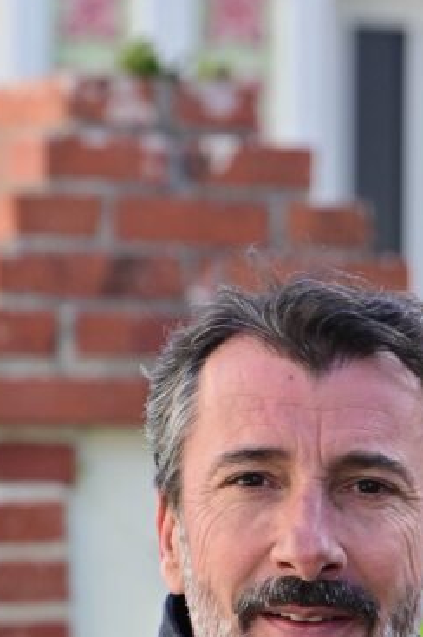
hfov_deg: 2.7
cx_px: 233
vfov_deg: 4.1
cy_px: 812
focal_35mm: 502
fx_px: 8864
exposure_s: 1/400
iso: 500
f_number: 7.1
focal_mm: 180
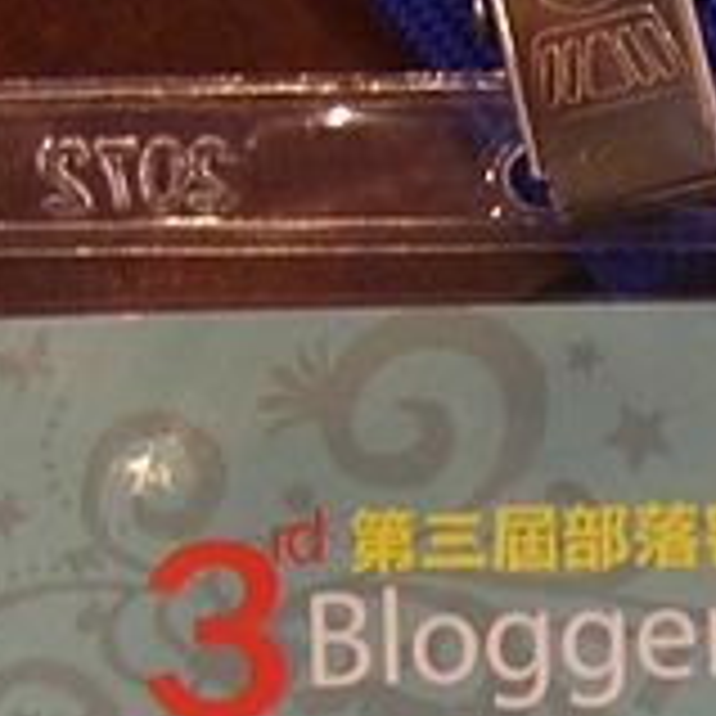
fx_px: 2972
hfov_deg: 13.3
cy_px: 793
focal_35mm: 127
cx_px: 887
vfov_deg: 13.5
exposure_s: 1/8
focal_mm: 6.2
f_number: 2.7
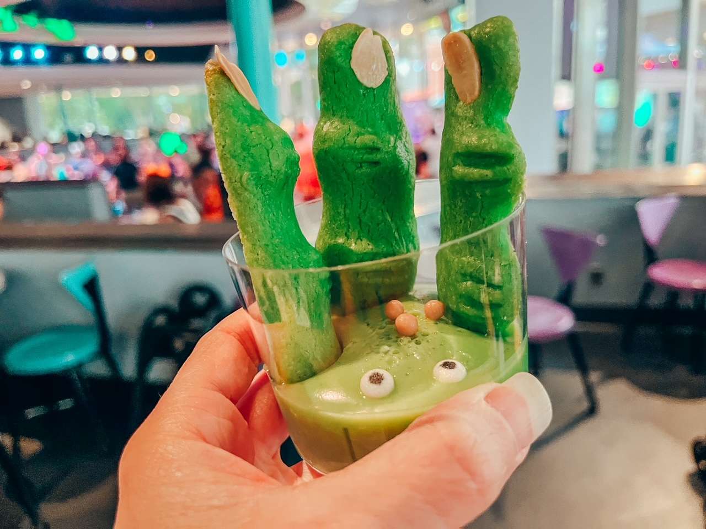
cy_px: 264
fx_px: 530
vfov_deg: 53.1
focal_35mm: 26
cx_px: 353
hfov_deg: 67.3
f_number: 1.6
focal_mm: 5.1
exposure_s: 1/30
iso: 500
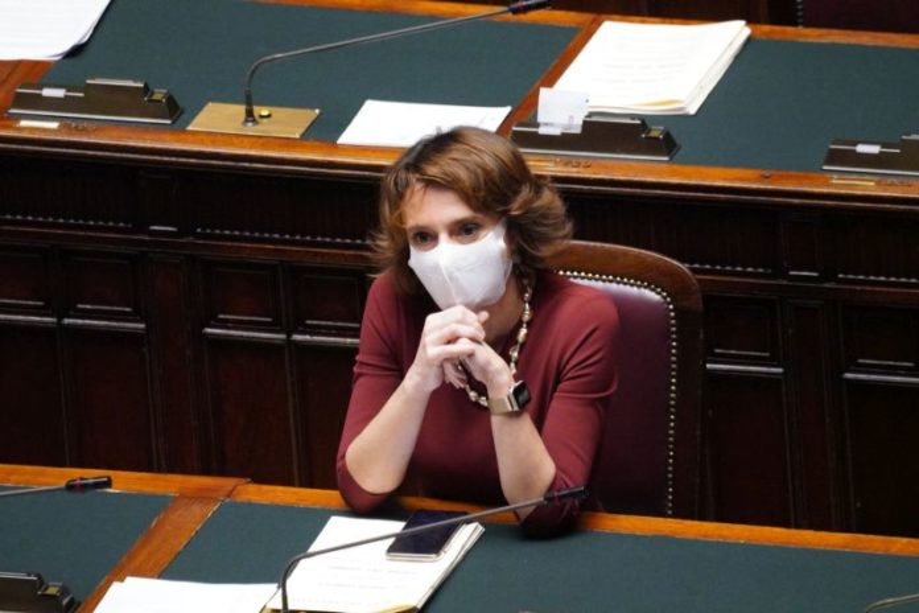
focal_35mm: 600
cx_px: 460
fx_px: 15315
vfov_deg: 2.3
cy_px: 306
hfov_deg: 3.4
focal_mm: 400
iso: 12800
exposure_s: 1/160
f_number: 5.6
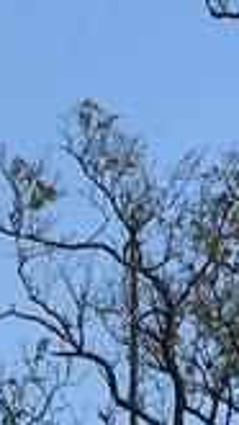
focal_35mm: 1626
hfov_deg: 0.7
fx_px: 18291
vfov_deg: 1.3
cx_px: -1506
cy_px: 850
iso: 200
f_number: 8
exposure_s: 1/400
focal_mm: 160
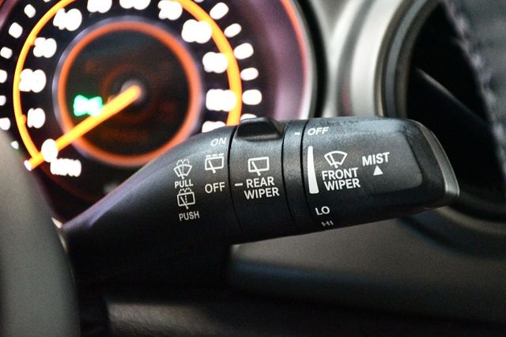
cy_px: 168
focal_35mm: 135
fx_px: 1896
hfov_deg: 15.2
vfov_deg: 10.1
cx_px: 253
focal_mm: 90
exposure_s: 1/30
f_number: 5.3
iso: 12800
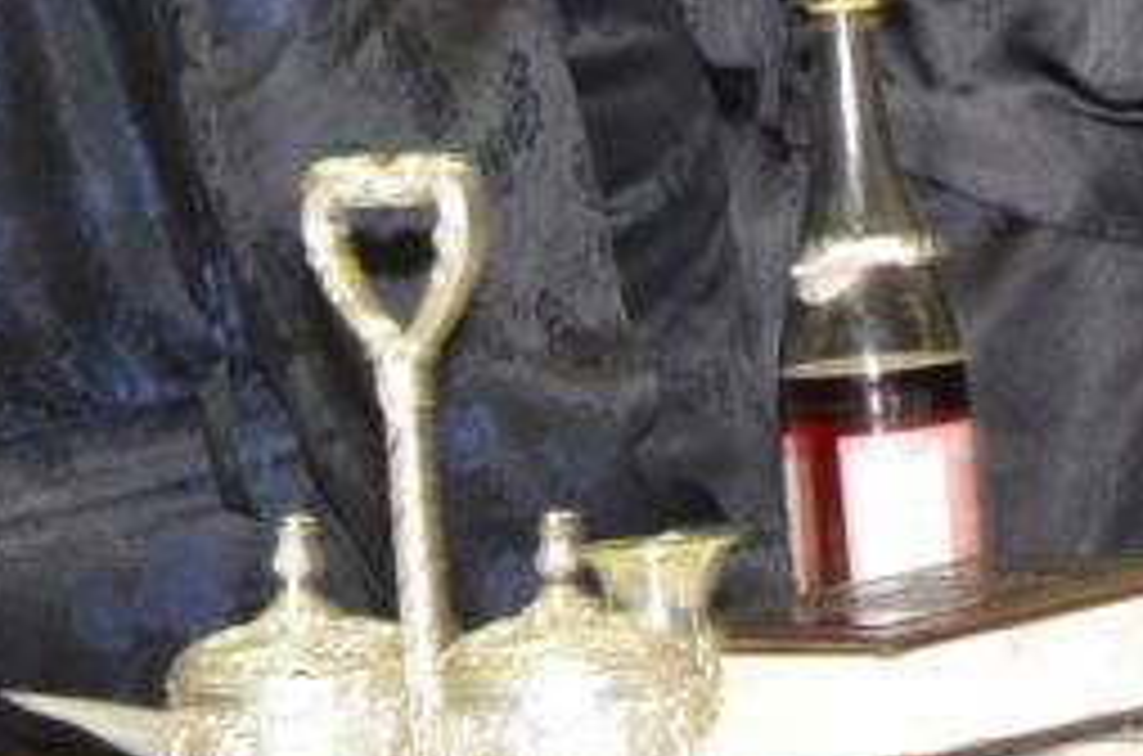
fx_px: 9945
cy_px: -675
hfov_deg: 6.5
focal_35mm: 314
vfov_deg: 4.3
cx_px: 1264
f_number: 5.6
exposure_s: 1/100
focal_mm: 52
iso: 2000
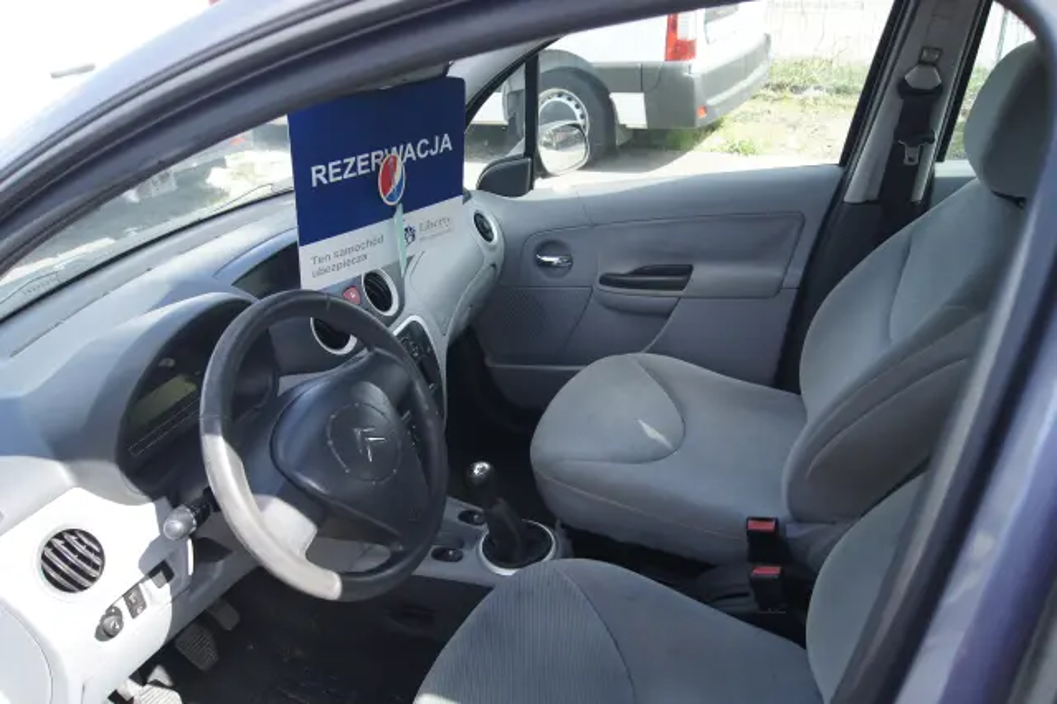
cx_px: 528
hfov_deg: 67.4
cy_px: 352
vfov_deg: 47.9
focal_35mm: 27
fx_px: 792
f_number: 5.6
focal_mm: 18
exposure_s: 1/80
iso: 100
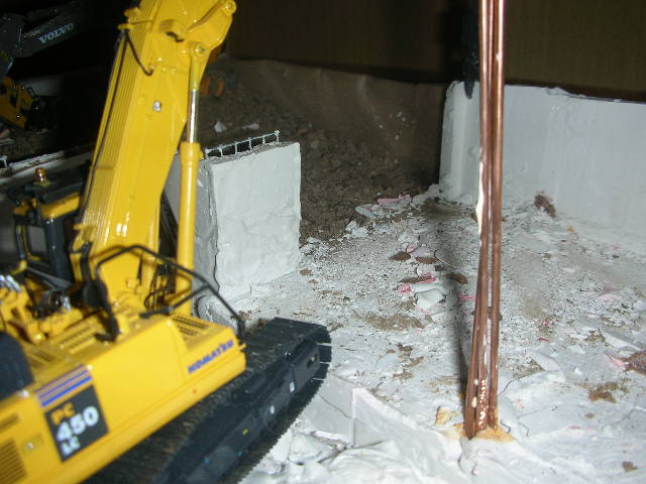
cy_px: 242
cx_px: 323
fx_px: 653
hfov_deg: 52.6
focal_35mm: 35
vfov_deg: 40.7
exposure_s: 1/60.1
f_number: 3
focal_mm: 5.8
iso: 50
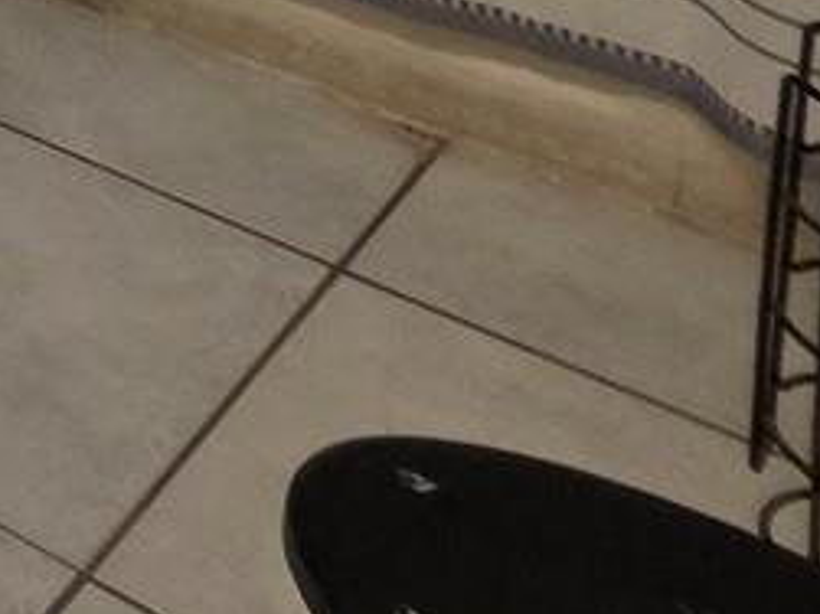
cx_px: -1209
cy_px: -937
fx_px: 1965
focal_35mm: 83
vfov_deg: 12.8
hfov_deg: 14.3
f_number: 1.9
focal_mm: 2.2
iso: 250
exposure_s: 1/120
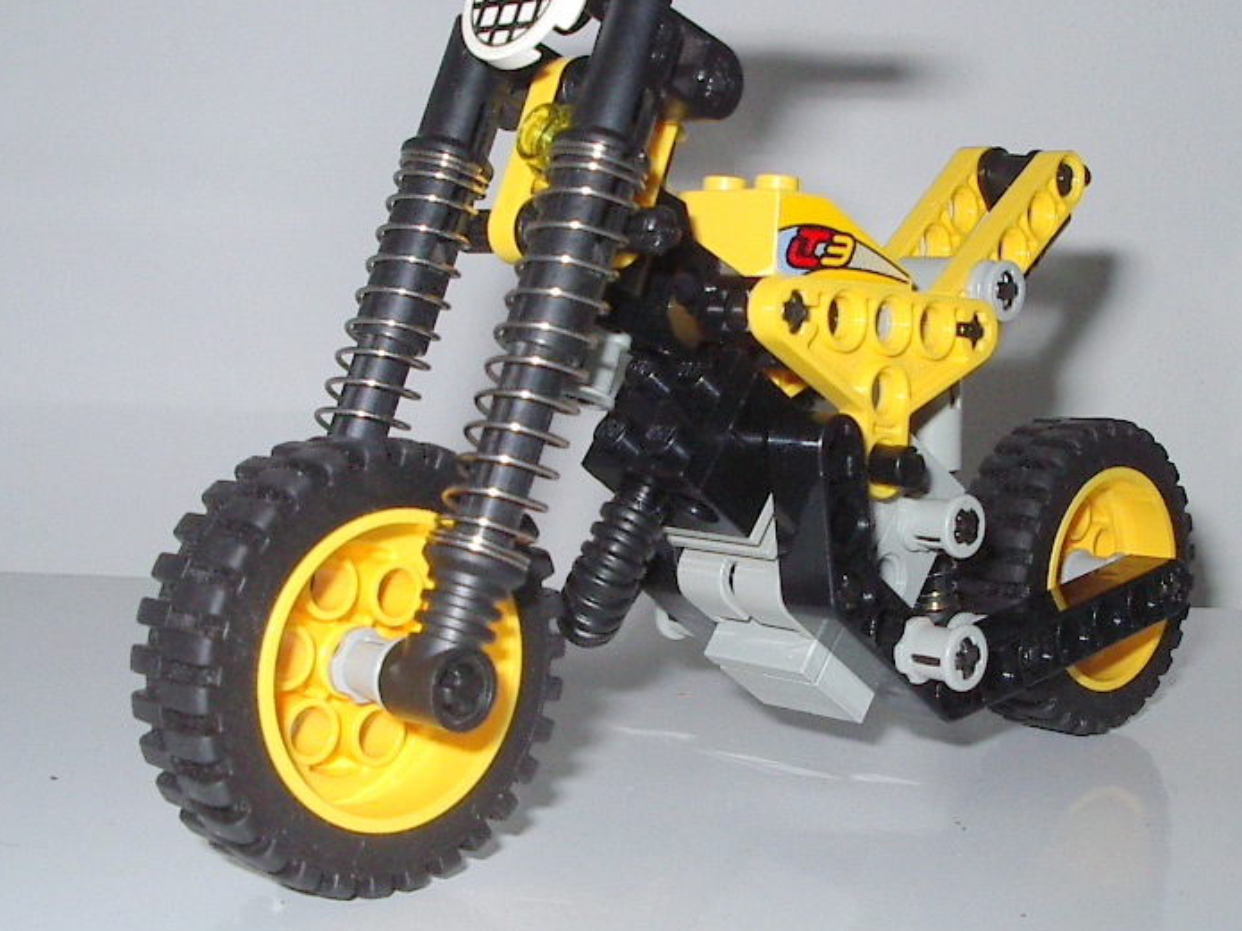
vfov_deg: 26.1
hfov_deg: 34.3
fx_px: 2009
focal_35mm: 56
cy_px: 427
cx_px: 677
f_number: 4.8
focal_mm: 5.8
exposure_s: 1/60
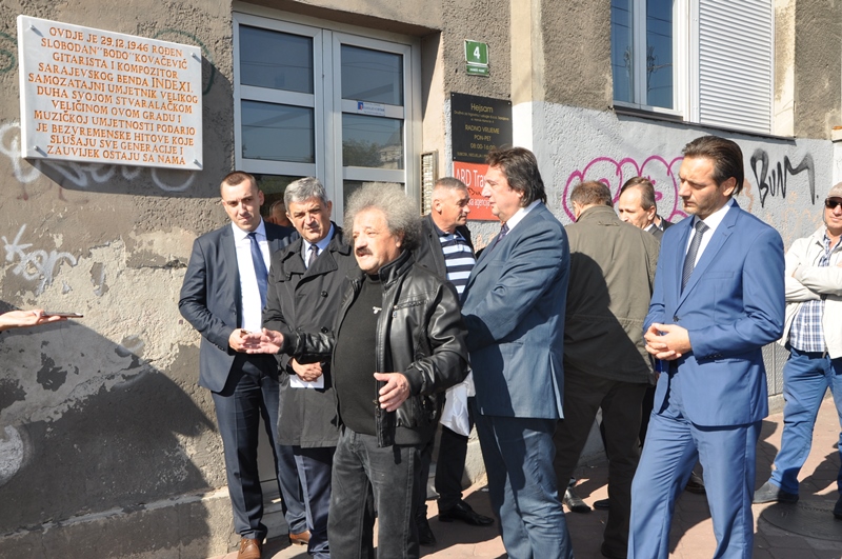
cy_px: 280
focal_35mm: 38
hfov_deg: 51.3
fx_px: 876
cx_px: 421
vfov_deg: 35.4
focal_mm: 25
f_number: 10
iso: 200
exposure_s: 1/200
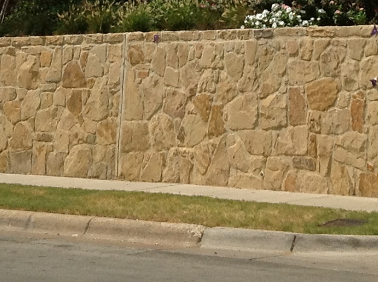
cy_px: -249
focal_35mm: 145
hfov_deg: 13.6
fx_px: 1580
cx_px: 279
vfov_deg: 9.6
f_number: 2.4
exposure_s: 1/2519
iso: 50
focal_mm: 4.28
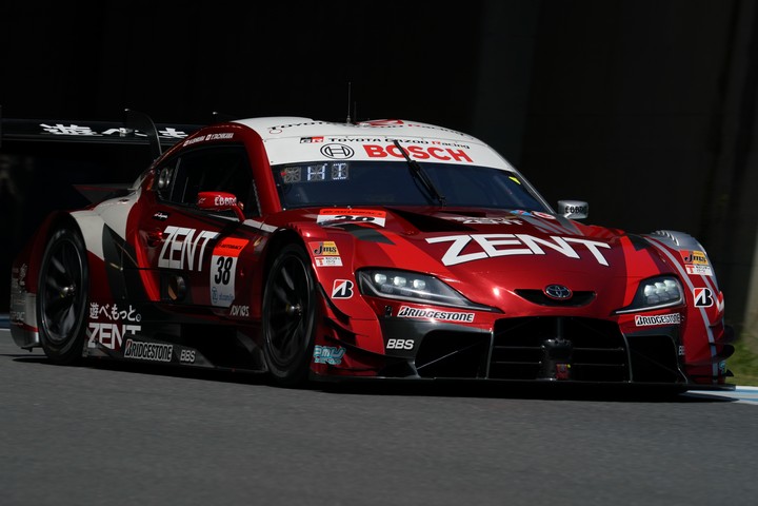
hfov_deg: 4.4
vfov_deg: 2.9
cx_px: 379
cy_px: 253
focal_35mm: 467
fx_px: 9832
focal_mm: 467
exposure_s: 1/800
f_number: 11
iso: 200
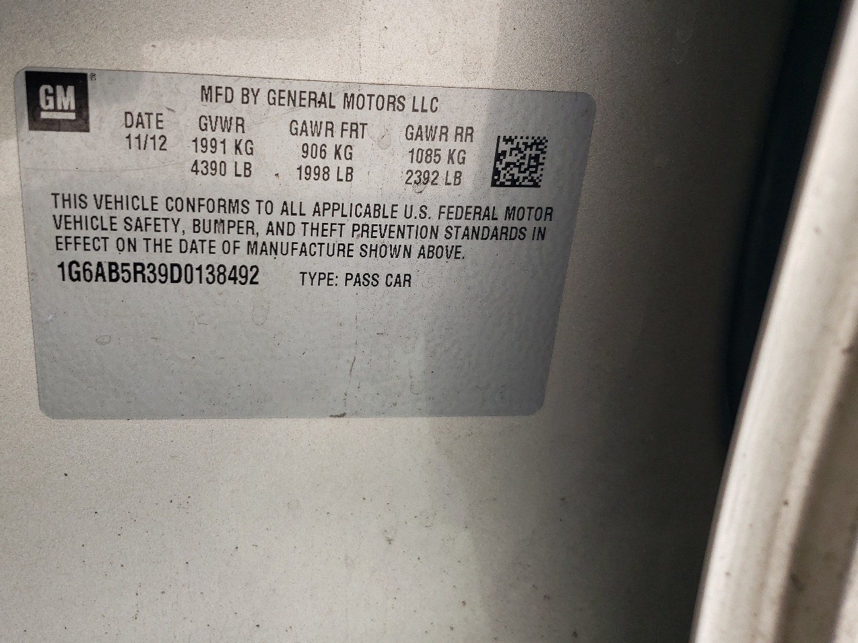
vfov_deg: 43.9
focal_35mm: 32
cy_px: 251
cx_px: 356
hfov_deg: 56.5
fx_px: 793
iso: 50
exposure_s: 1/909
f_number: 1.5
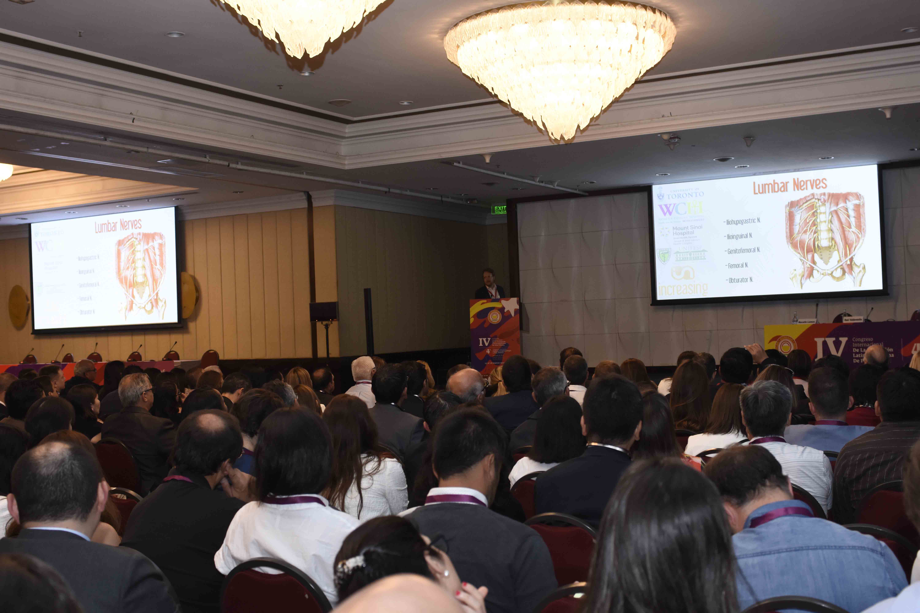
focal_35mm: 42
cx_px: 460
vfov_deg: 31.9
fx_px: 1073
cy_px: 306
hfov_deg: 46.4
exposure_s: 1/40
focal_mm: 28
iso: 800
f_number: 5
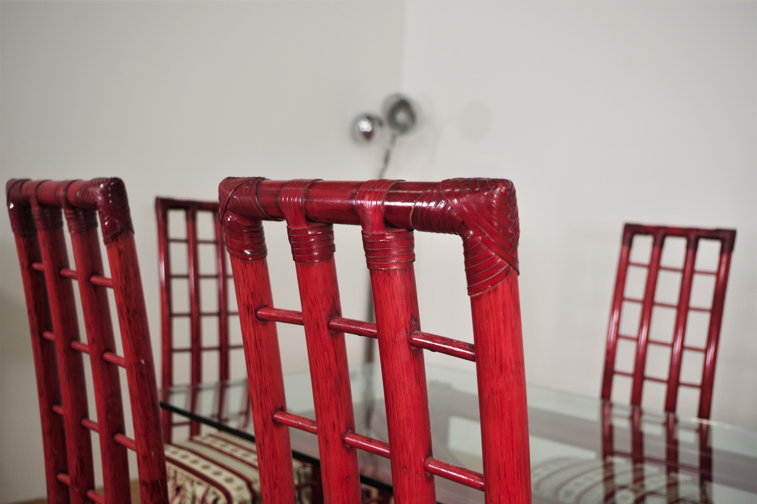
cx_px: 378
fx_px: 757
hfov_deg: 53.1
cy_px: 252
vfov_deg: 36.9
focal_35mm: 36
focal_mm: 24.38
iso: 200
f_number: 4
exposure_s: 1/60
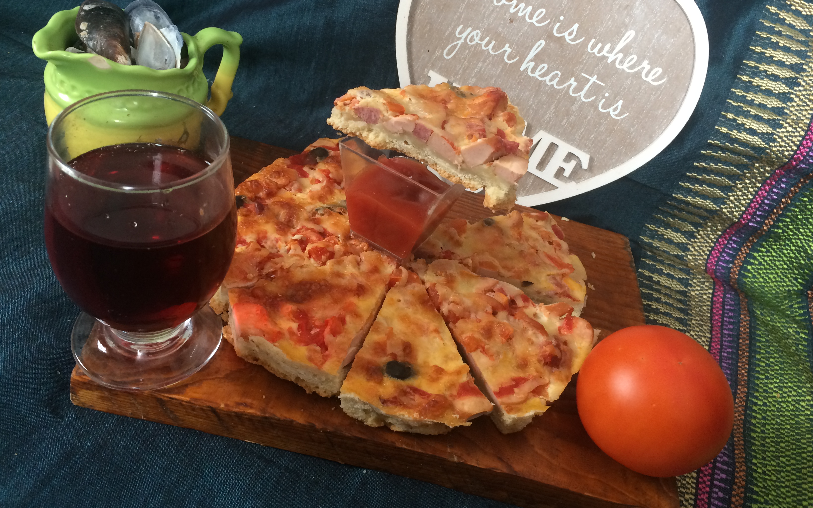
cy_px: 217
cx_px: 408
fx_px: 687
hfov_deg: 61.2
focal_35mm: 31
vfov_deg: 40.5
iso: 160
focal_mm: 4.15
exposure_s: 1/33
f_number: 2.2
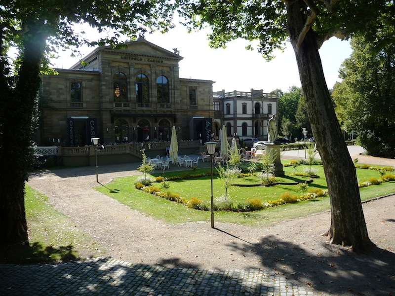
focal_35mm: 28
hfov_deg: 63.4
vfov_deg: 49.7
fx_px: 320
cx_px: 198
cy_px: 148
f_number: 3.3
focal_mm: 4.7
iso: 100
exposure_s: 1/640
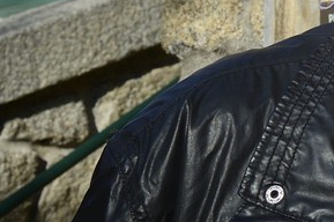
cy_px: -166
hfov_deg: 9.5
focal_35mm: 199
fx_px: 1844
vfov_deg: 6.7
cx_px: 738
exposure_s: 1/250
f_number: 11
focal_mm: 36
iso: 200
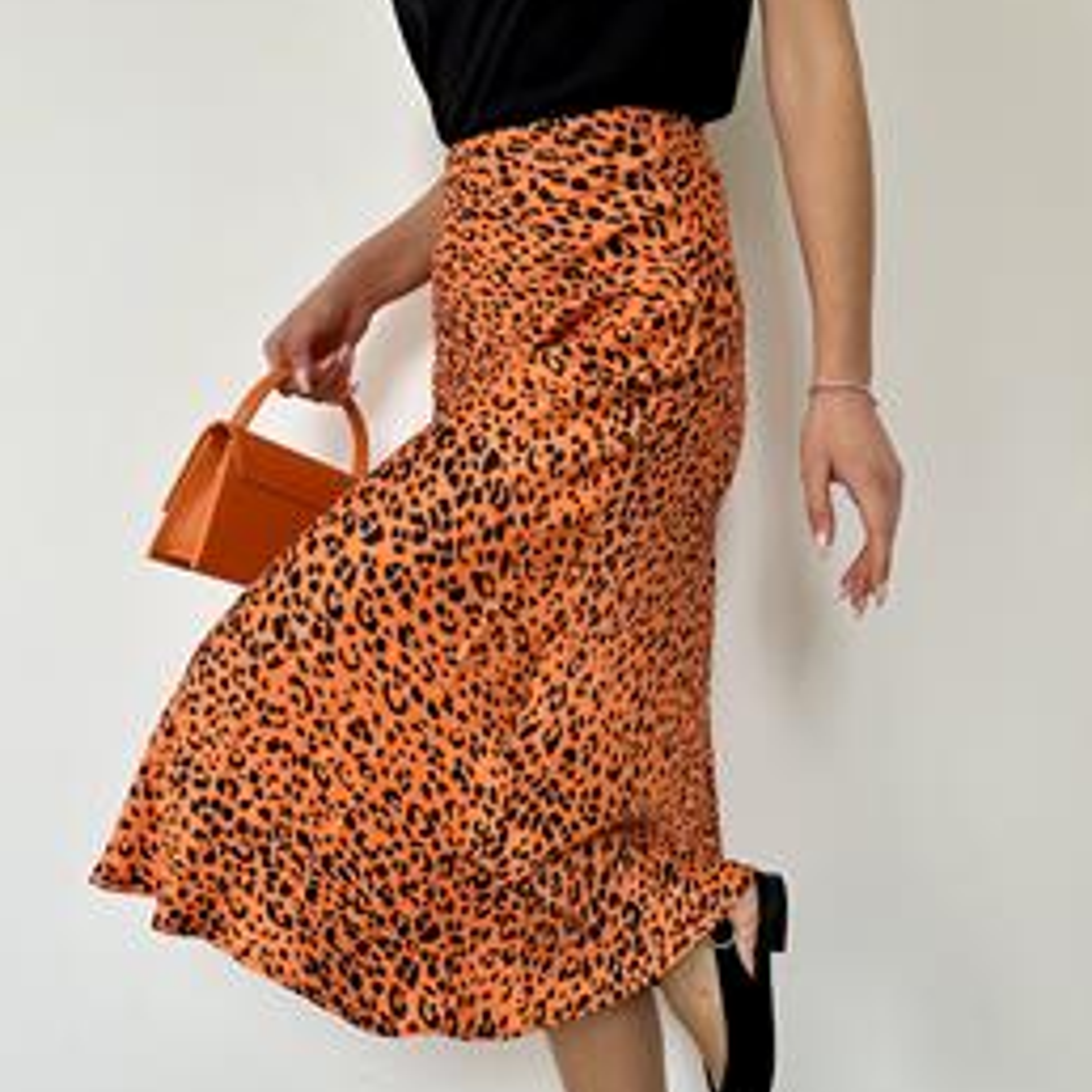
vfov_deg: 48.2
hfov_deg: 48.4
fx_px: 1213
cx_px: 576
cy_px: 641
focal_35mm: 34
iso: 100
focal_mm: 6.86
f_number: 1.78
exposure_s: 1/121
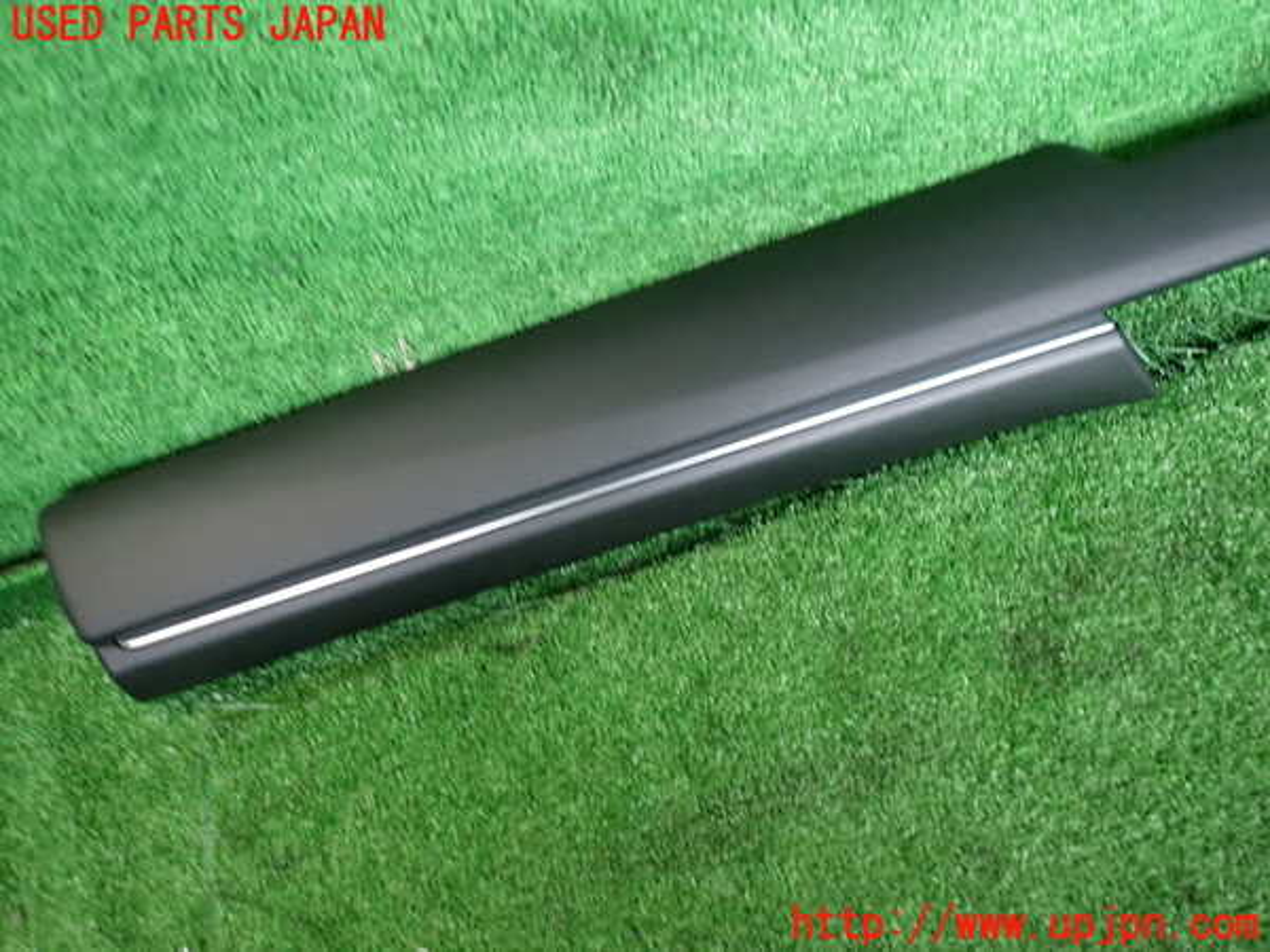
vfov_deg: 54.9
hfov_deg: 69.4
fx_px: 917
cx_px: 635
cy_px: 476
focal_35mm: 25
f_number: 2
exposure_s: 1/30
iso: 250
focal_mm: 4.5
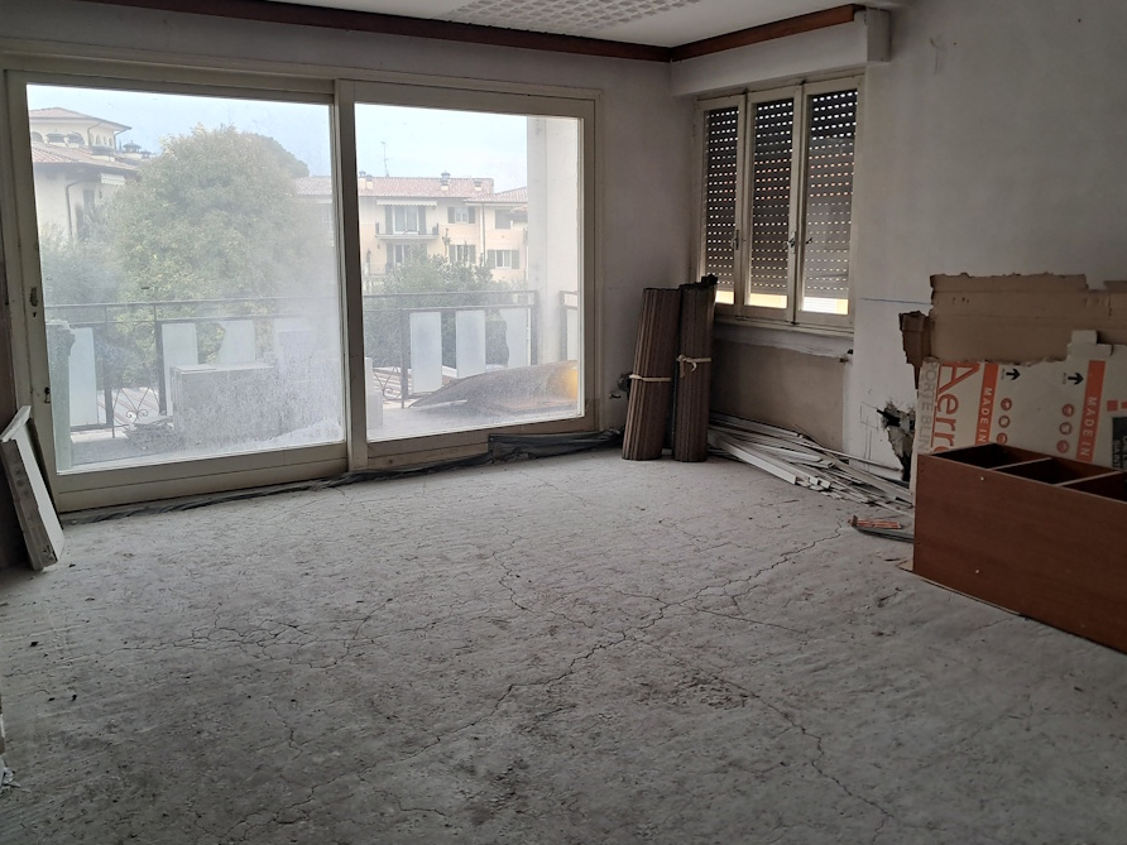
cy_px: 384
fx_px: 1009
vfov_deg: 45.4
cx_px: 570
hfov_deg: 58.3
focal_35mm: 31
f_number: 1.8
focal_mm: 4
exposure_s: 1/60
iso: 64
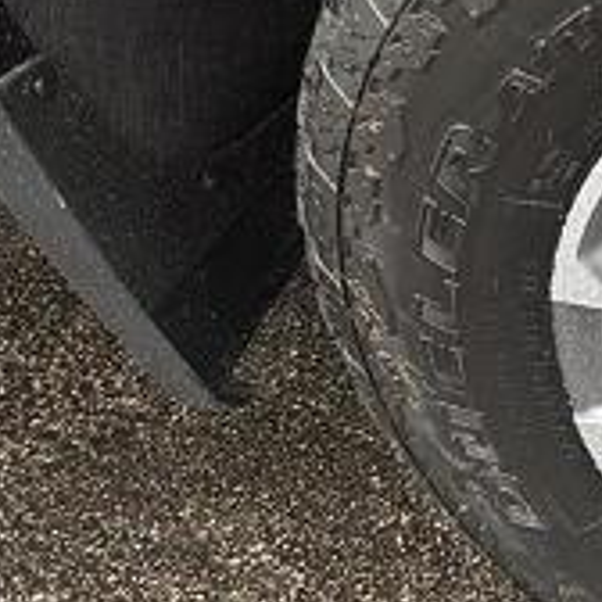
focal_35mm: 81
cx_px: 1071
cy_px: 294
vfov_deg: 21.4
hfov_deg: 17.5
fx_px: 1594
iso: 160
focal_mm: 6.76
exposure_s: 1/121
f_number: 1.78
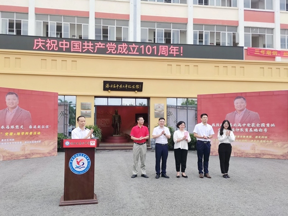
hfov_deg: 59.8
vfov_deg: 46.8
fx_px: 250
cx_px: 127
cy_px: 115
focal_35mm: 30
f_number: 1.8
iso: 50
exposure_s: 1/265
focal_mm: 4.75
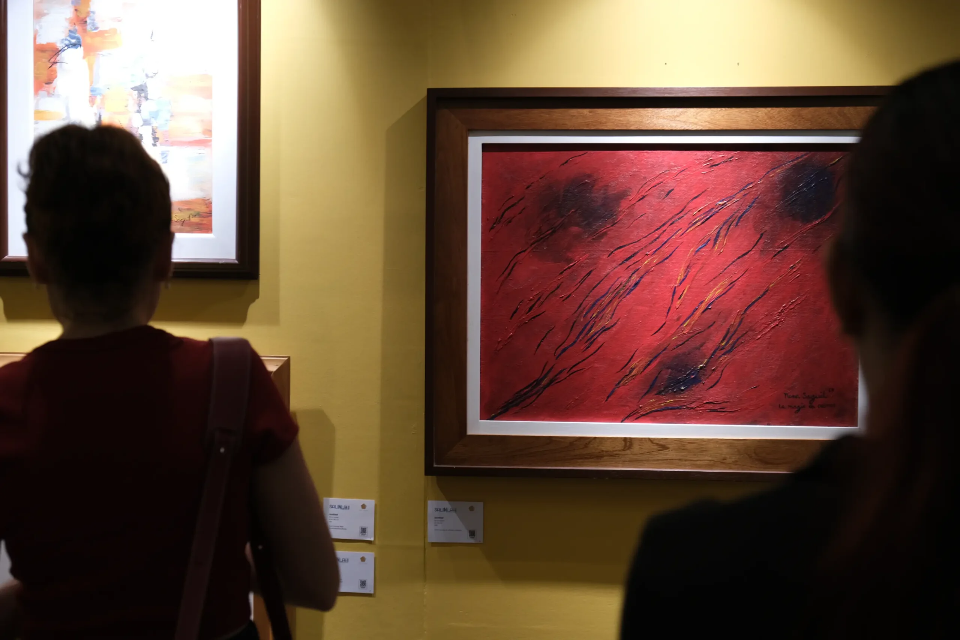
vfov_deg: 26.5
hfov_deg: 38.9
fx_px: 1360
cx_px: 480
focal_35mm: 51
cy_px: 320
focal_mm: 34.2
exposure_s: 1/30
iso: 500
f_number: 4
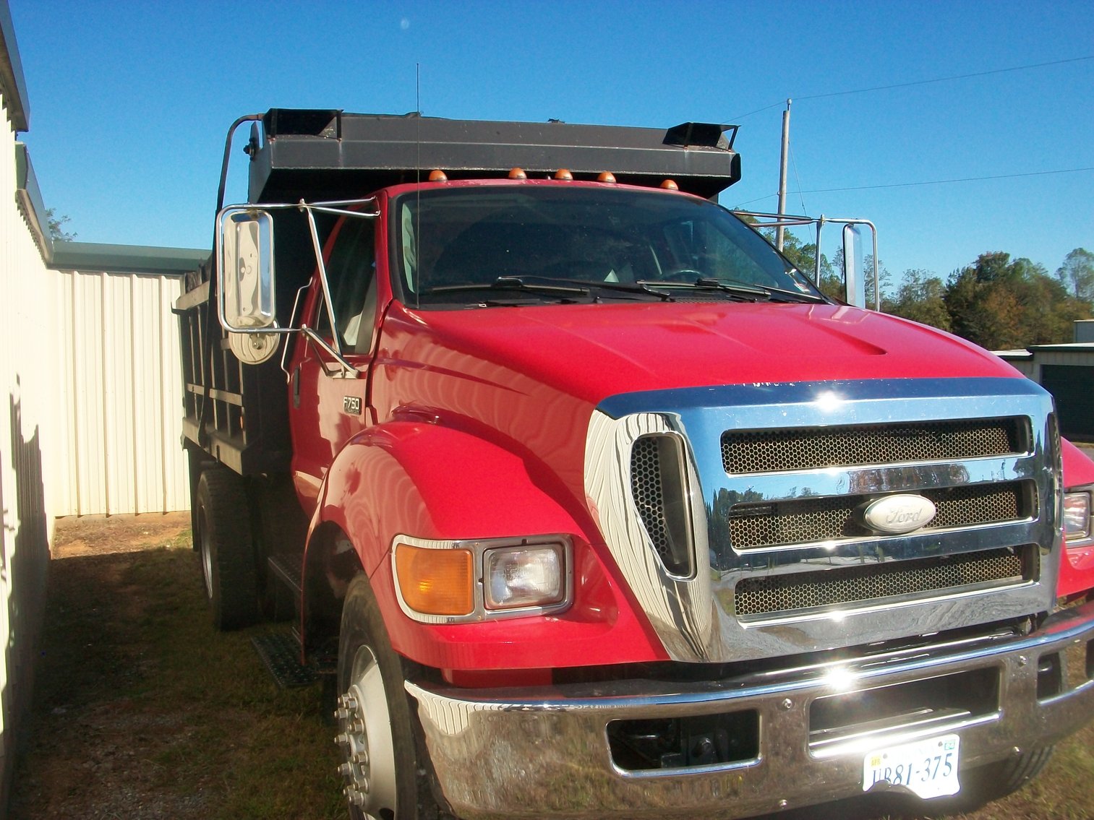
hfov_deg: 54.0
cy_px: 410
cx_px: 547
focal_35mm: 34
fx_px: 1075
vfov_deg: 41.8
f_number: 5.5
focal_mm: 5.7
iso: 80
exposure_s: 1/400
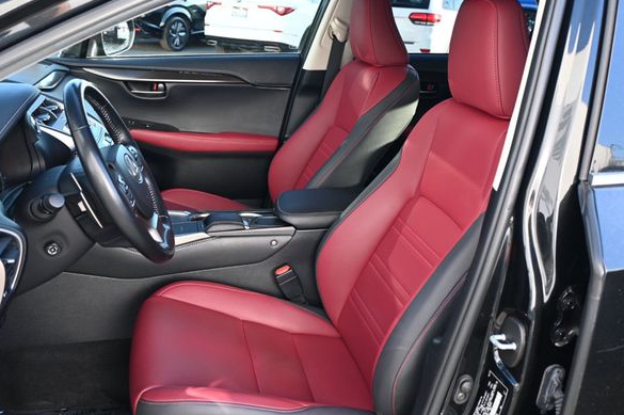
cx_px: 317
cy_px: 205
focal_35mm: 35
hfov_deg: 54.1
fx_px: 611
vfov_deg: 37.5
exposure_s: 1/125
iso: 500
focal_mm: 21.5
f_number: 4
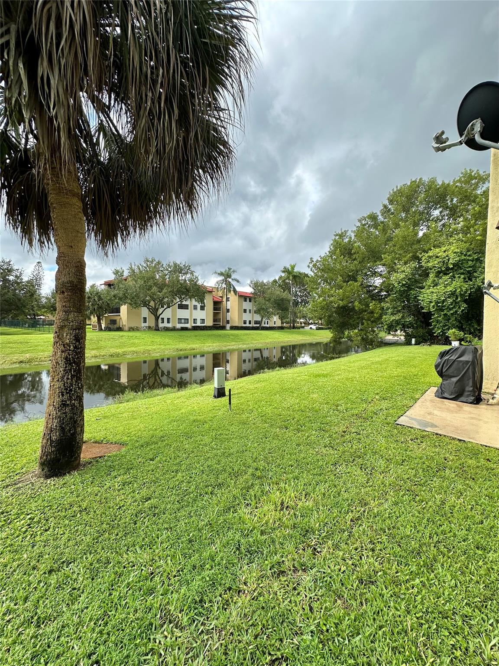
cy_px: 333
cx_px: 250
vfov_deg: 102.1
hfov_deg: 85.7
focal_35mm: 14
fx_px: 269
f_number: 2.2
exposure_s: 1/1062
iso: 40
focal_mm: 2.22
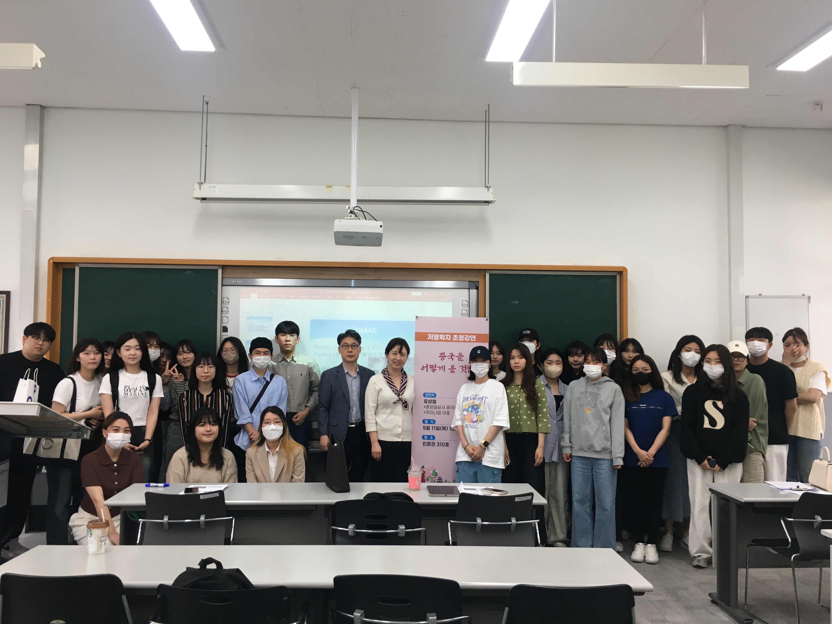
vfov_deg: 48.2
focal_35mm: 29
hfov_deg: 61.7
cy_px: 312
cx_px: 416
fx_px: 697
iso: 25
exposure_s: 1/30
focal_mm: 4.15
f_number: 2.2
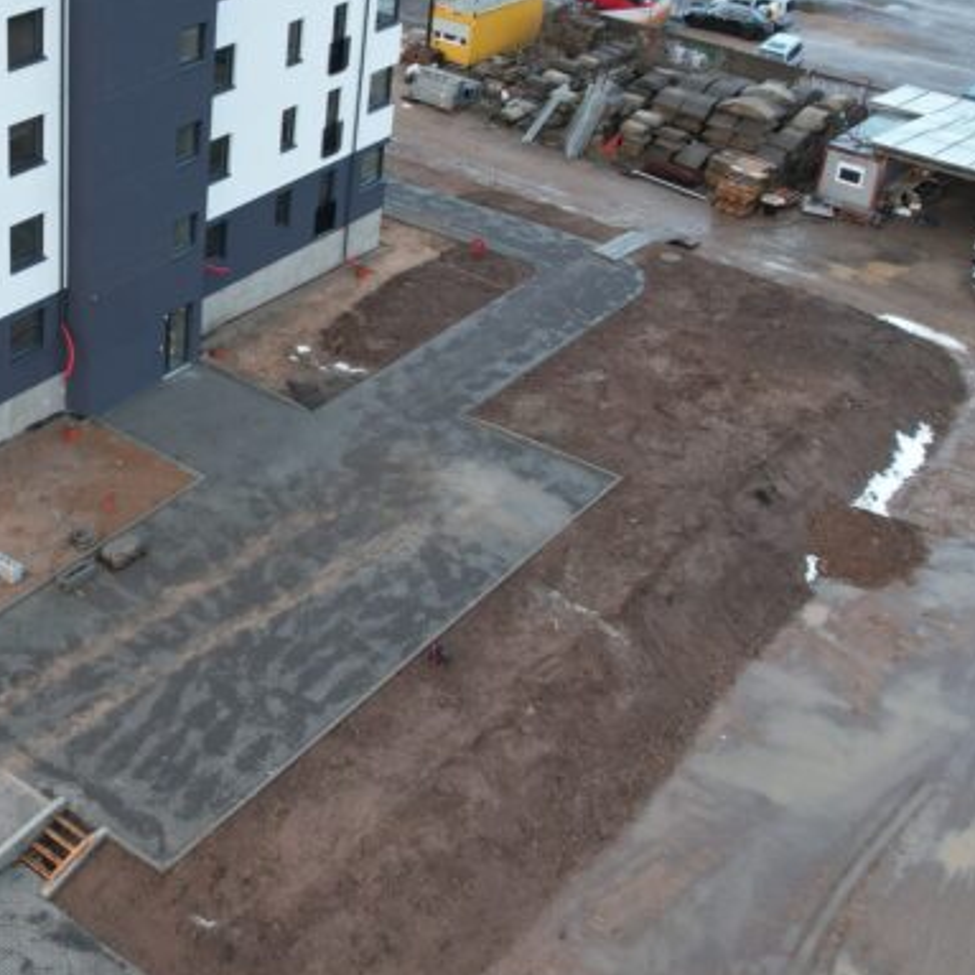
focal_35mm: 50
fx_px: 1593
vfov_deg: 33.7
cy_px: 322
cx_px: 53
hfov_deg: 32.0
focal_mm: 8.38
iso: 100
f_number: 2.8
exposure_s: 1/25
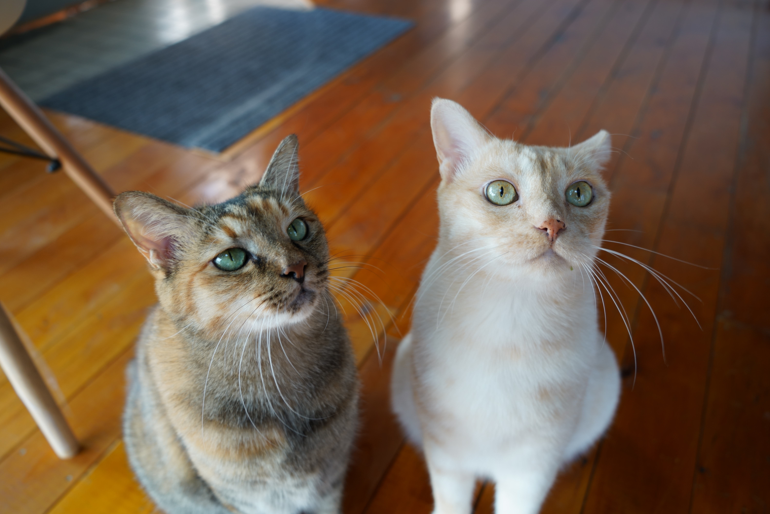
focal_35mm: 28
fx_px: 599
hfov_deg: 65.5
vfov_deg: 46.4
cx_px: 385
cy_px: 257
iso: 100
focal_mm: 28
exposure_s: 1/40
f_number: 4.5
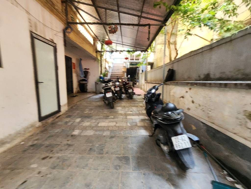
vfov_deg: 89.9
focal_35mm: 13
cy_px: 94
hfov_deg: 106.2
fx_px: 94
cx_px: 126
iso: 250
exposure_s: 1/50.3
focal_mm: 2.2
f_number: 2.2
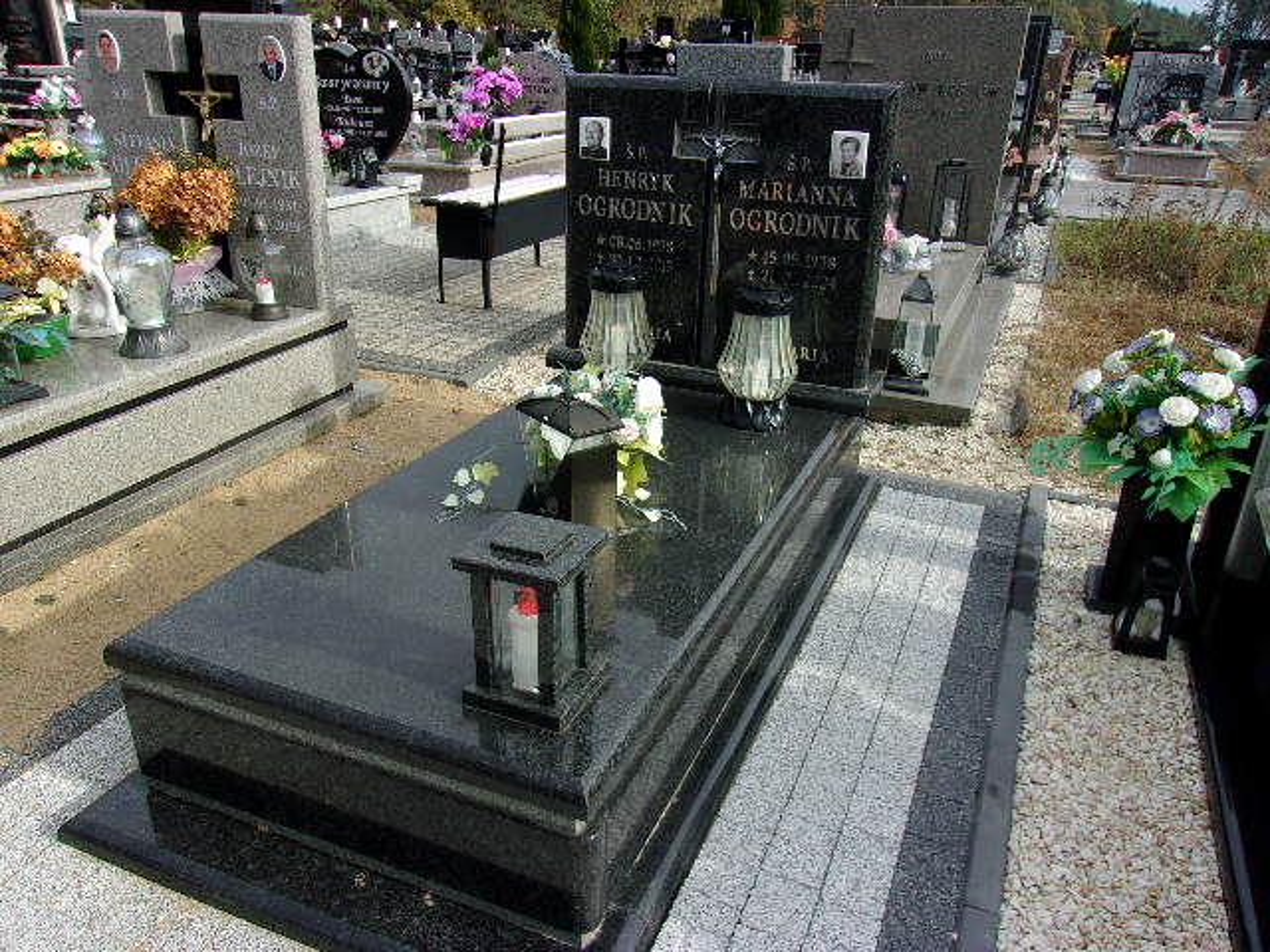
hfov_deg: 65.3
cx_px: 635
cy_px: 476
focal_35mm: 27
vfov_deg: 51.4
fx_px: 991
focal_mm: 4.9
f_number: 10.4
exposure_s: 1/70
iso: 80
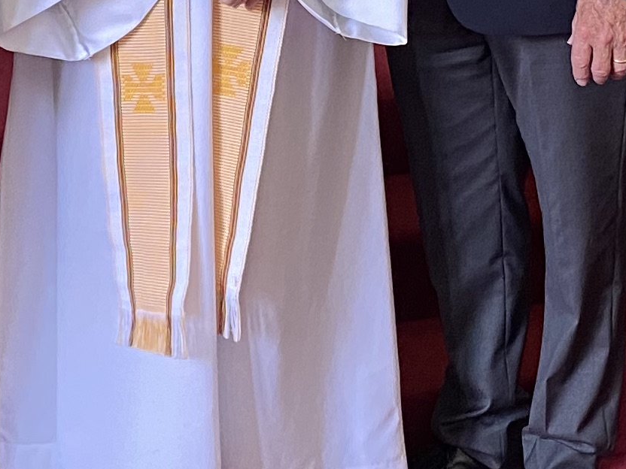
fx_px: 2279
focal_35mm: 126
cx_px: 308
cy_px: -235
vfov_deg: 11.3
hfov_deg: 15.6
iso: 200
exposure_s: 1/60
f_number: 1.8
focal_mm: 4.25
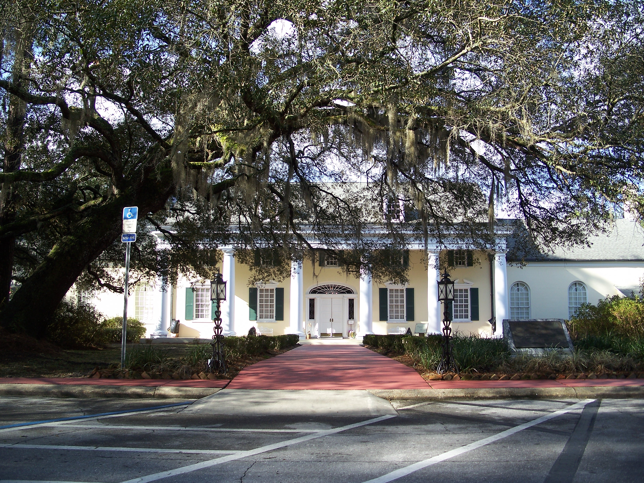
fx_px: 688
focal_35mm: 37
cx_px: 322
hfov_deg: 50.1
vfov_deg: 38.7
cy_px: 242
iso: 64
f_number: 2.8
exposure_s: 1/250
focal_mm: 7.8
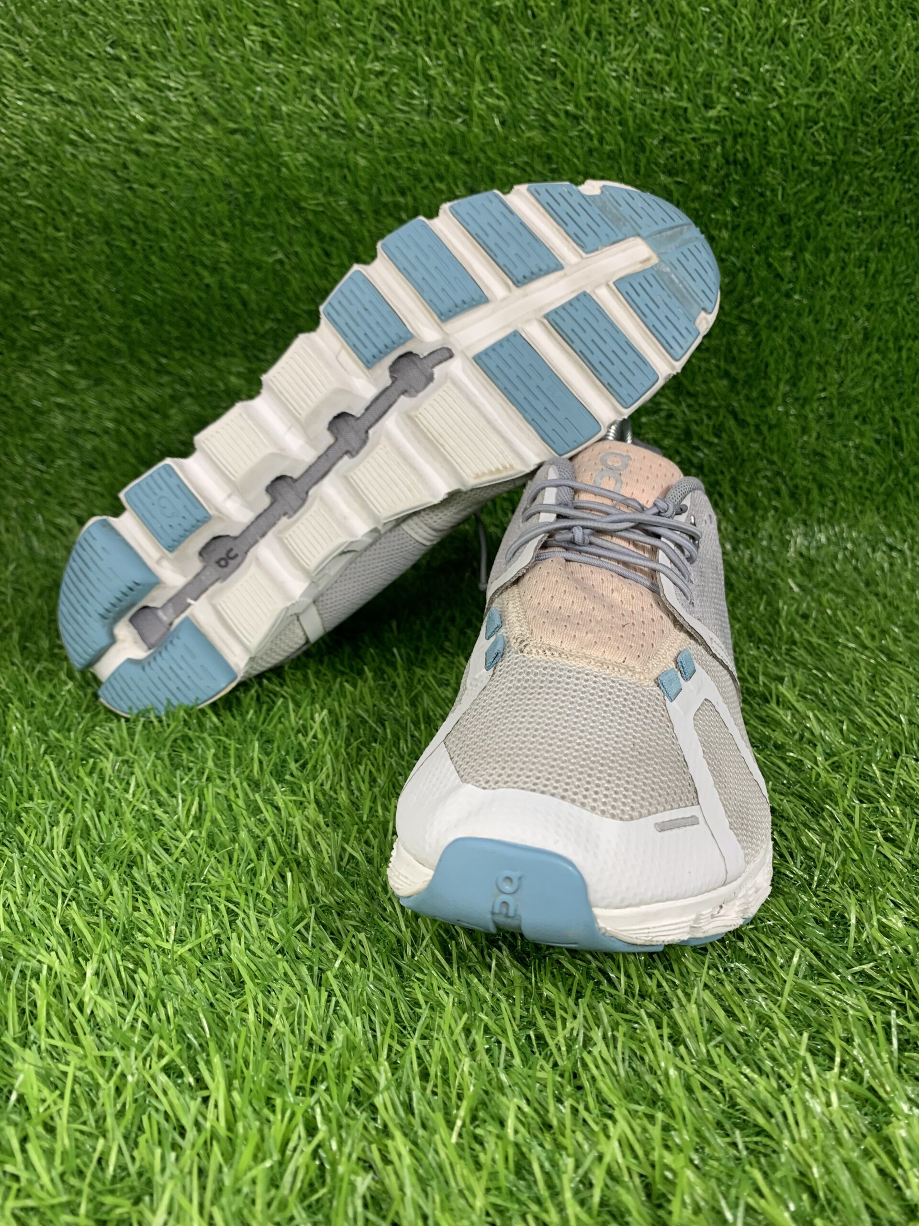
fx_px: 920
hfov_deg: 53.1
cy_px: 613
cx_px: 460
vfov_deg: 67.3
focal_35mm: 26
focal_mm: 4.25
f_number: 1.8
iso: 100
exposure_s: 1/60
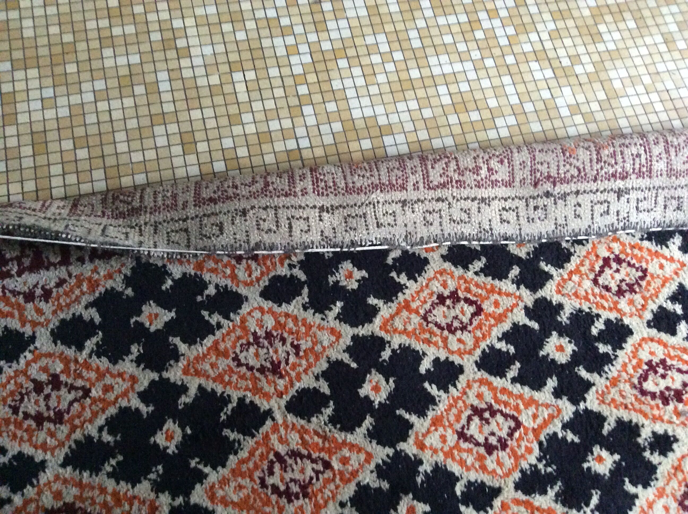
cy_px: 257
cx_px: 344
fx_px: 635
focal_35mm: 32
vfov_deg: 44.1
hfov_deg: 56.9
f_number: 2.4
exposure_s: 1/17
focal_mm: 3.3
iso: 320
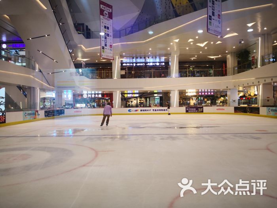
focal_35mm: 27
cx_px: 138
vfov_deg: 51.4
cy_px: 104
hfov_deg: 65.3
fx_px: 216
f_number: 1.6
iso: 125
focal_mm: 3.95
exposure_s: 1/50
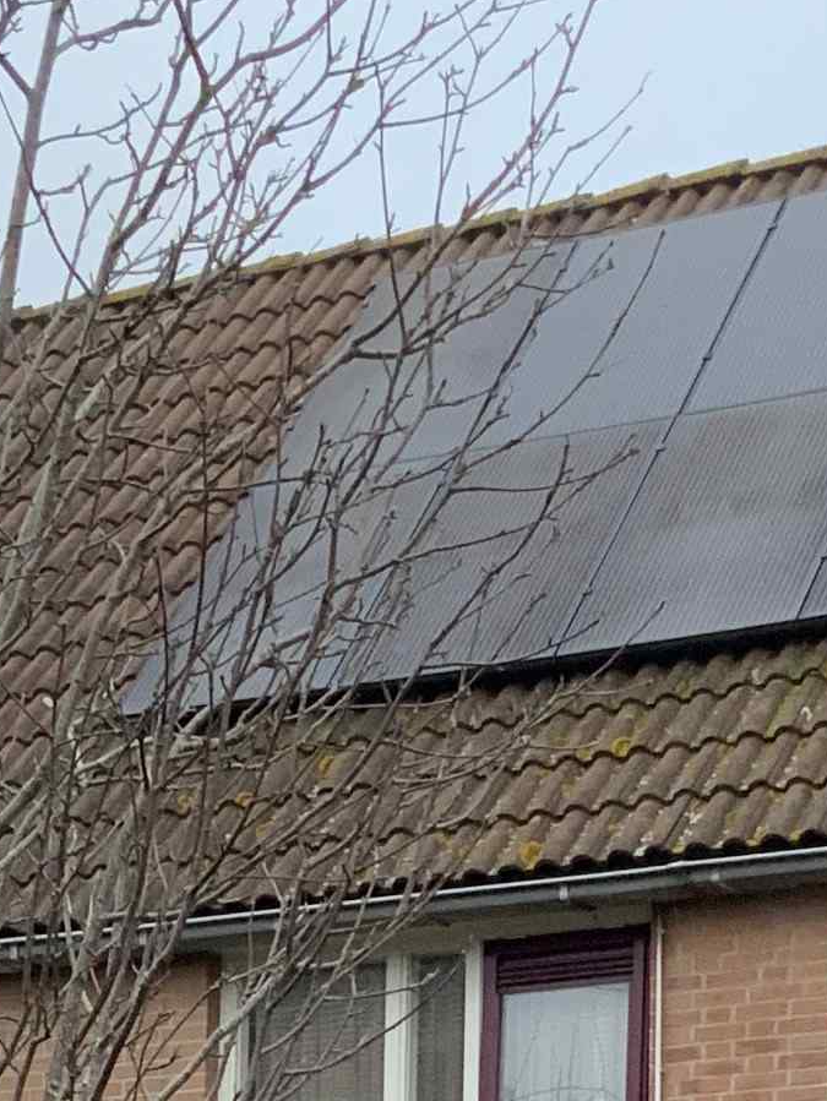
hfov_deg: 11.4
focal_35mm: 130
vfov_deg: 14.4
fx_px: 4138
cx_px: 481
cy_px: 1483
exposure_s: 1/122
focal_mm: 3
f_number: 1.8
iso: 64
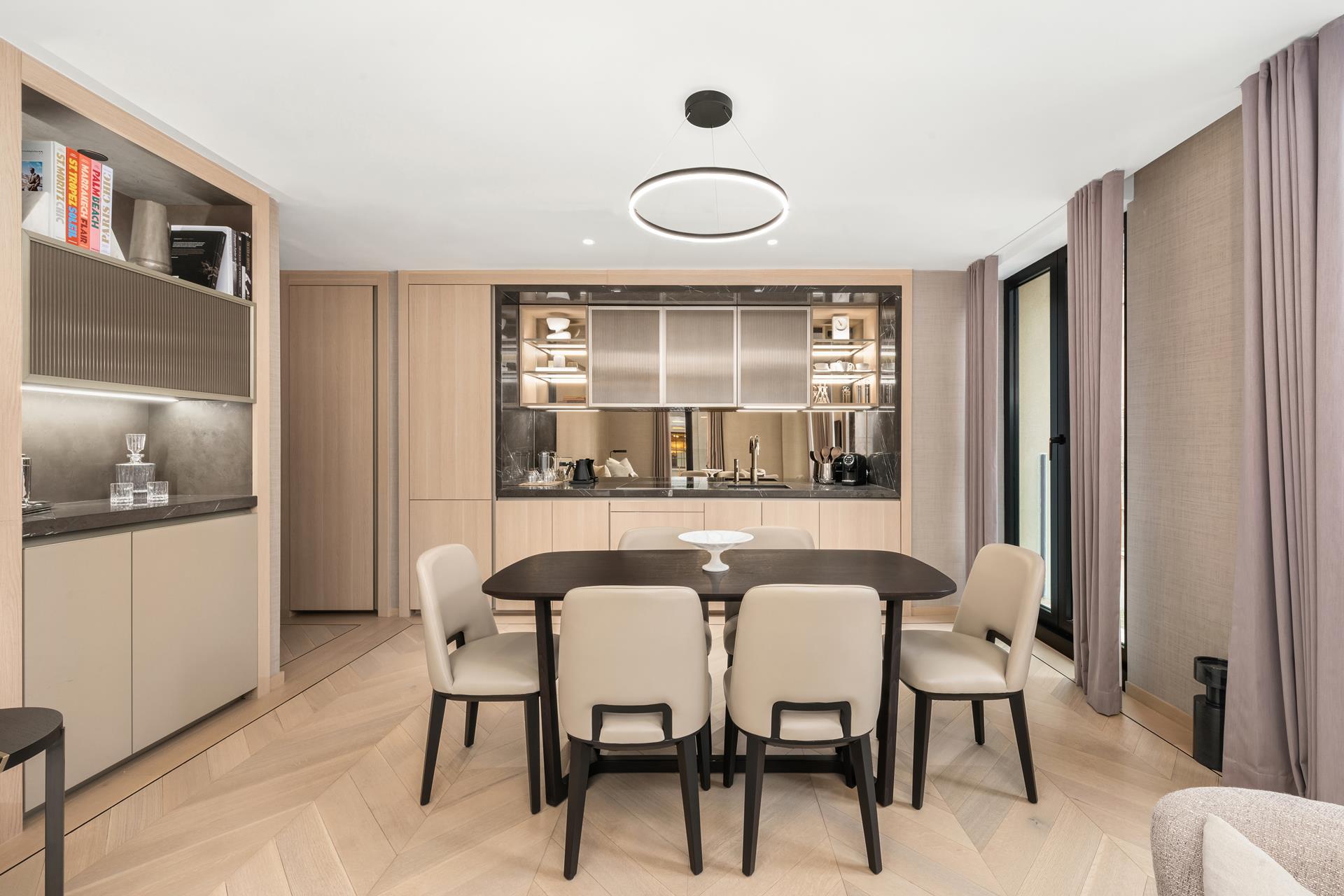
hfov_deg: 100.4
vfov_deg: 77.3
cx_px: 672
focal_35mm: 15
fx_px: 560
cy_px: 448
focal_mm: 15
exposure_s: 1
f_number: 16
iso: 500
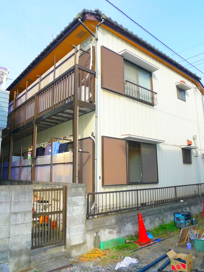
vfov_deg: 55.4
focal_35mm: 33
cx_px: 102
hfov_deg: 42.9
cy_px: 136
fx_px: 259
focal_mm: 5.9
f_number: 4
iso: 100
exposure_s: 1/500
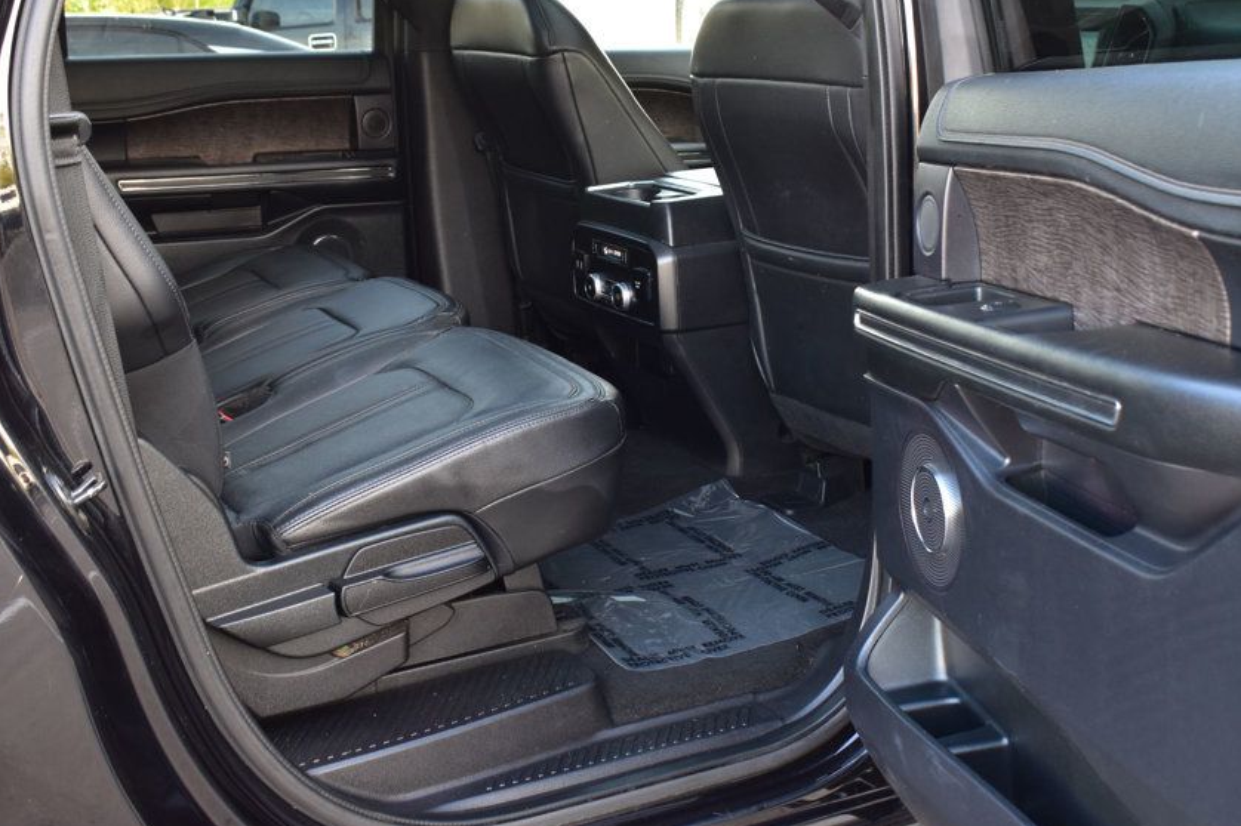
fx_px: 1516
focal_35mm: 44
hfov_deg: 44.5
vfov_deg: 30.5
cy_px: 357
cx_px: 663
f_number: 6.3
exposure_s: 1/20
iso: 400
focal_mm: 24
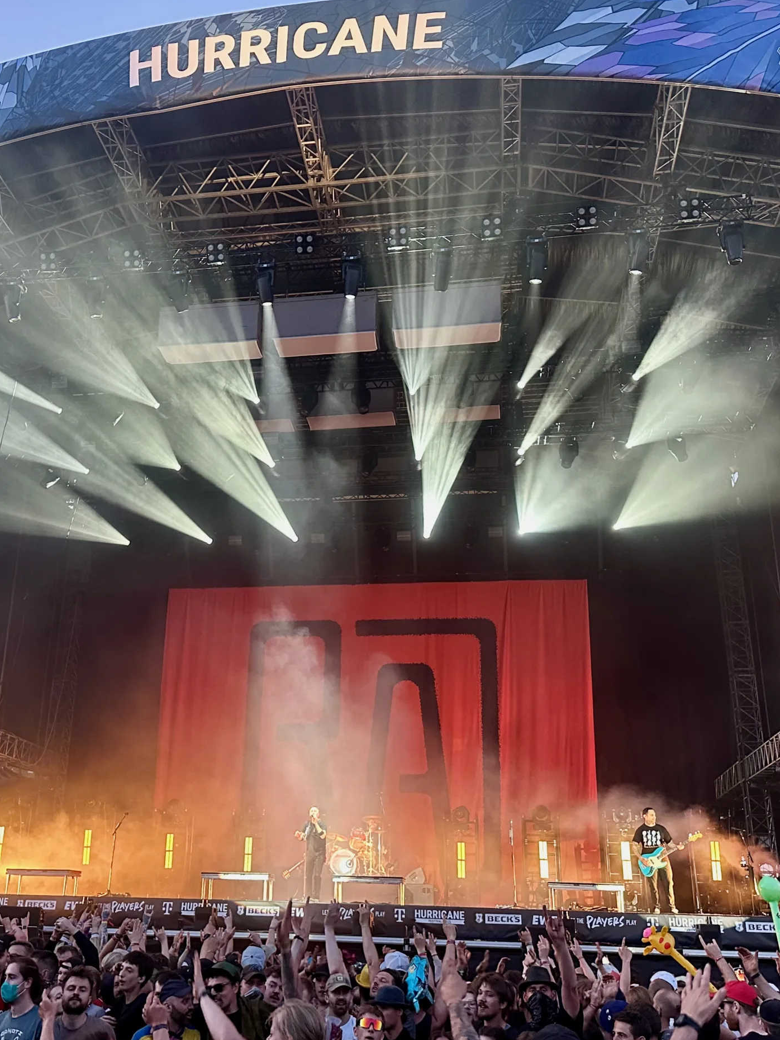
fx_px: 992
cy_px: 535
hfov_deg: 42.6
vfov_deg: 55.4
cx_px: 293
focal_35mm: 33
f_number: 1.78
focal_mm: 6.86
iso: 400
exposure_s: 1/60
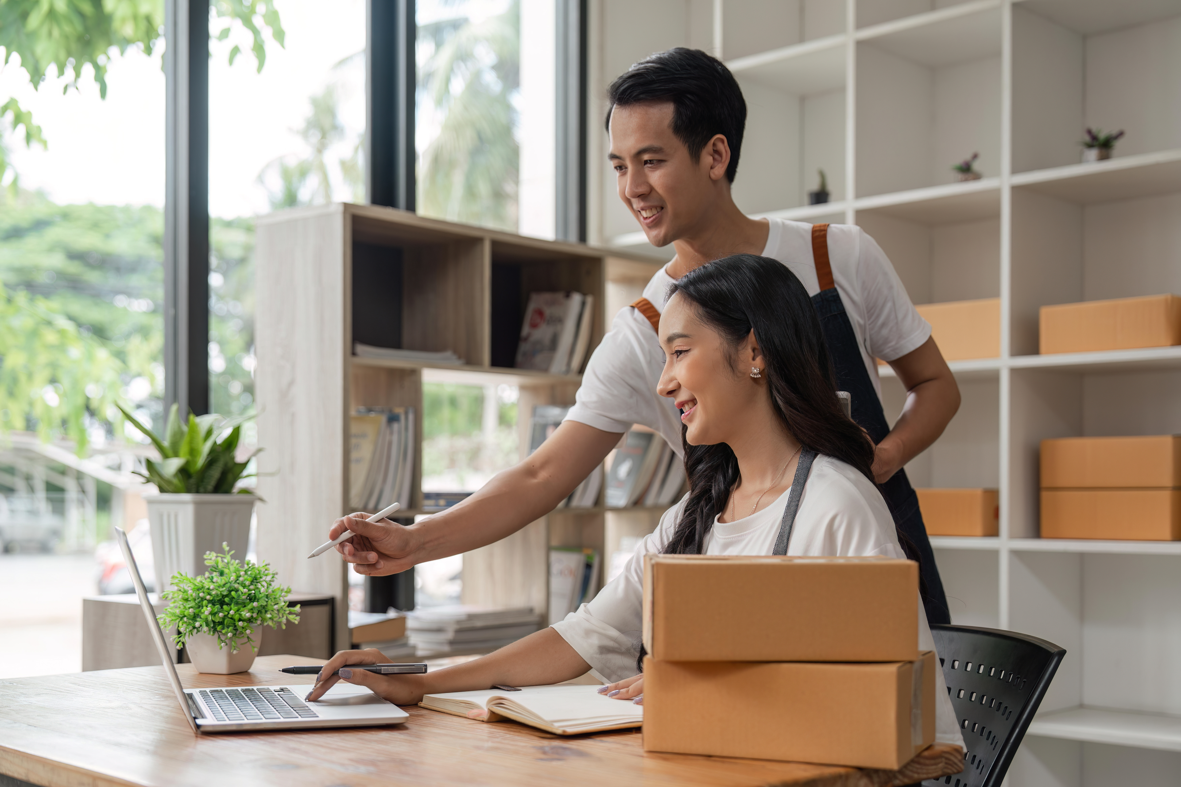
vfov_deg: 29.9
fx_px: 1476
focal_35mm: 45
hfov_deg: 43.6
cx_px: 590
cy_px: 394
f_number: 2.8
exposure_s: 1/100
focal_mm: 45
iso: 100
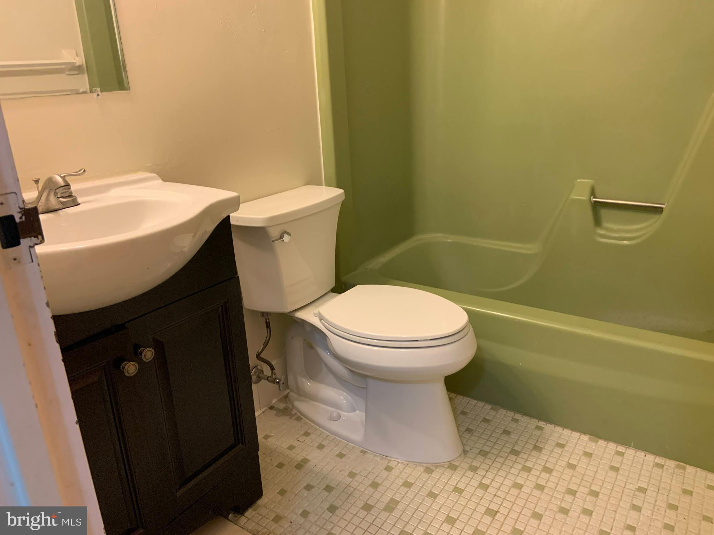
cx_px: 357
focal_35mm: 26
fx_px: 536
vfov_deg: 53.1
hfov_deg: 67.3
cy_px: 268
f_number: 1.8
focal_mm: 4.25
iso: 320
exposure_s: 1/60
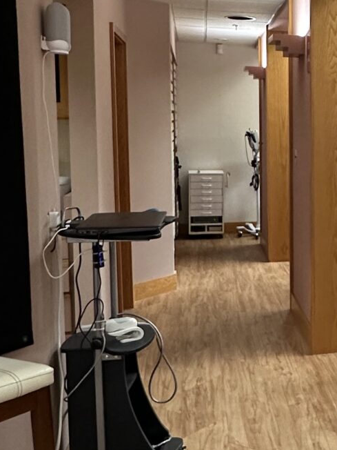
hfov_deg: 23.4
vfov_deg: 34.8
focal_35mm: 55
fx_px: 714
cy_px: 182
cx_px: 444
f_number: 2.2
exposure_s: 1/60
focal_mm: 2.22
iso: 250
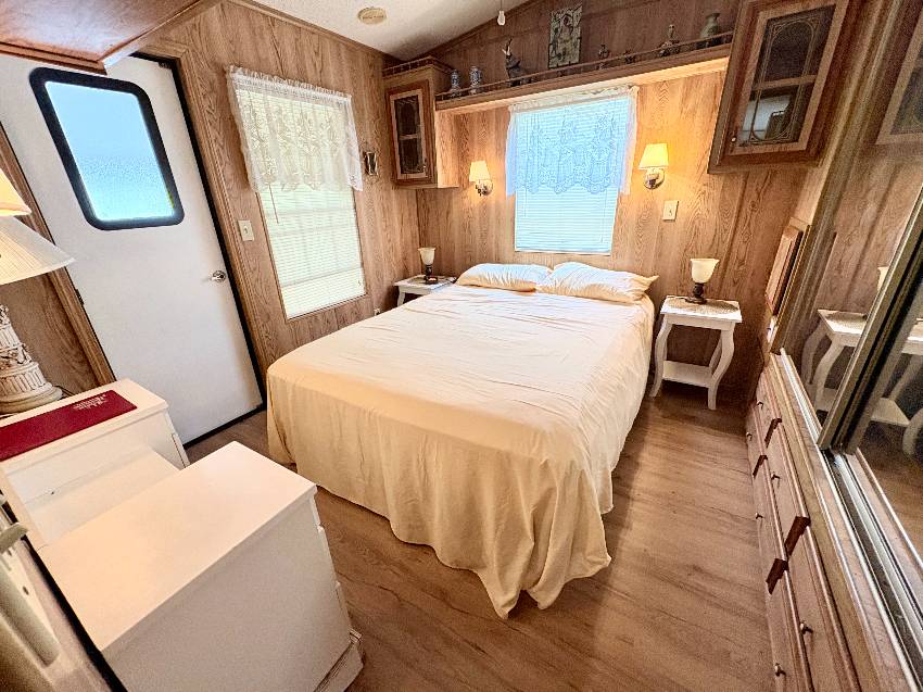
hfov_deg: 102.1
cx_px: 462
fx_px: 373
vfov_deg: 85.6
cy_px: 346
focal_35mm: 14
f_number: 2.2
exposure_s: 1/60
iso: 320
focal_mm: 2.22
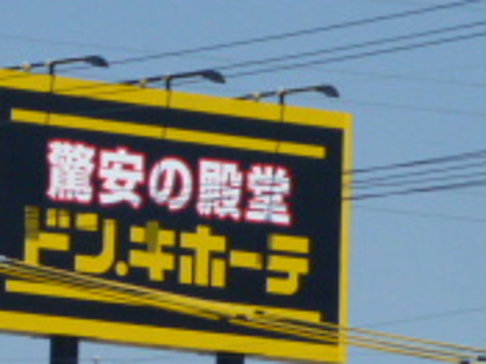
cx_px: 103
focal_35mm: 519
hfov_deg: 3.8
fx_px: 7282
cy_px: 272
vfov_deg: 2.9
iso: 400
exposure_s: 1/320
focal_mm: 25.3
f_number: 16
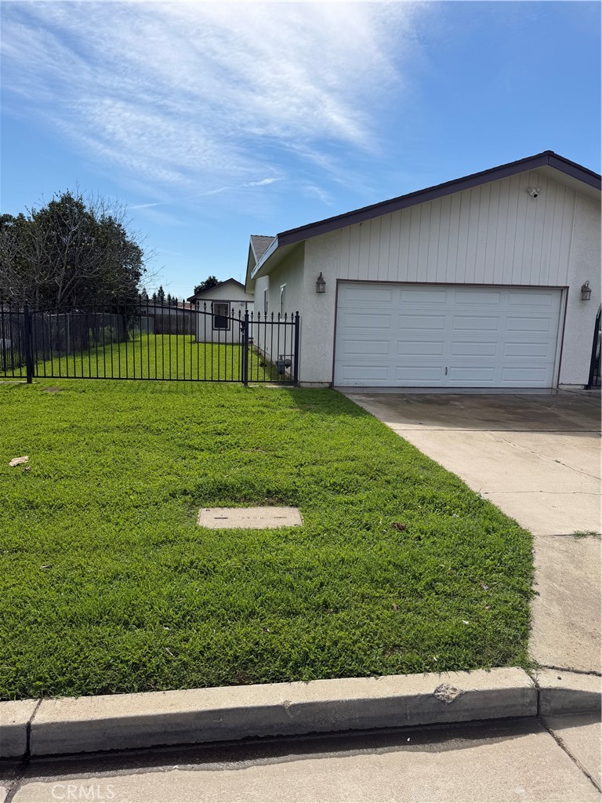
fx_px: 557
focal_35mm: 24
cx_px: 301
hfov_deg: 56.8
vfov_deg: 71.6
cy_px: 402
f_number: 1.78
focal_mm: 6.76
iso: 80
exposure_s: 1/5319
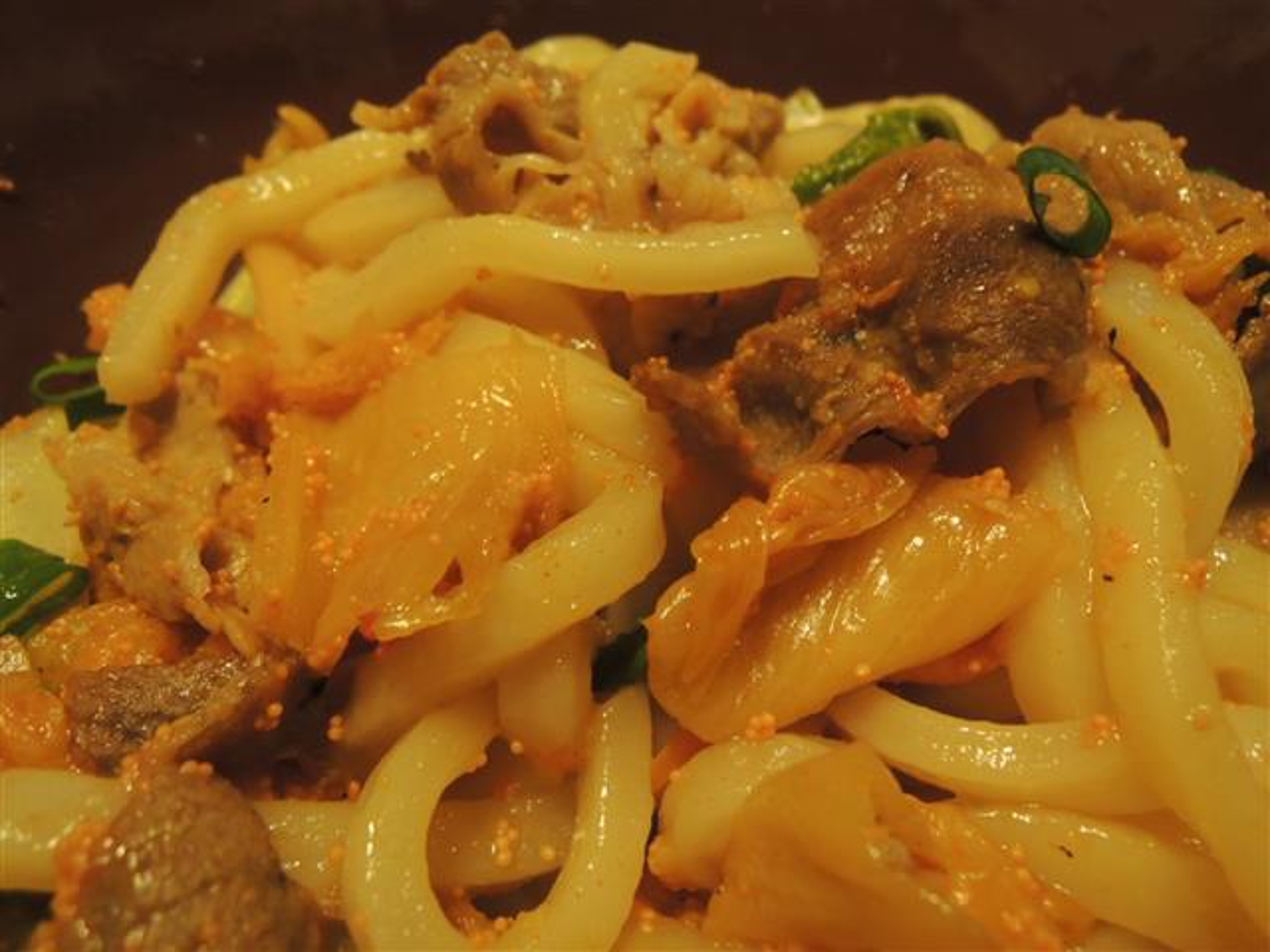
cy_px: 476
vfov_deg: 56.8
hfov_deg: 71.6
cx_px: 635
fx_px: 881
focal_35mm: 24
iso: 450
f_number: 2.8
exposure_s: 1/8
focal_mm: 4.3
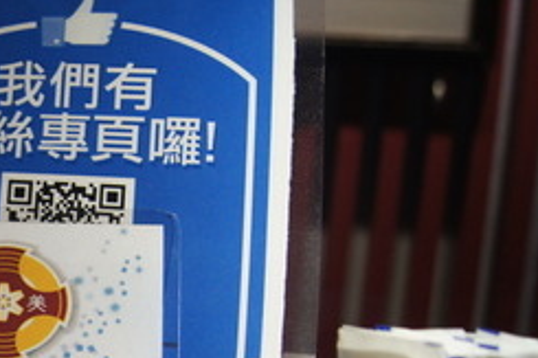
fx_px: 986
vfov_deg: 20.1
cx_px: -71
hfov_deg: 27.6
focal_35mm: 66
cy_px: 343
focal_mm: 18
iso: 500
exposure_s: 1/30
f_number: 3.5
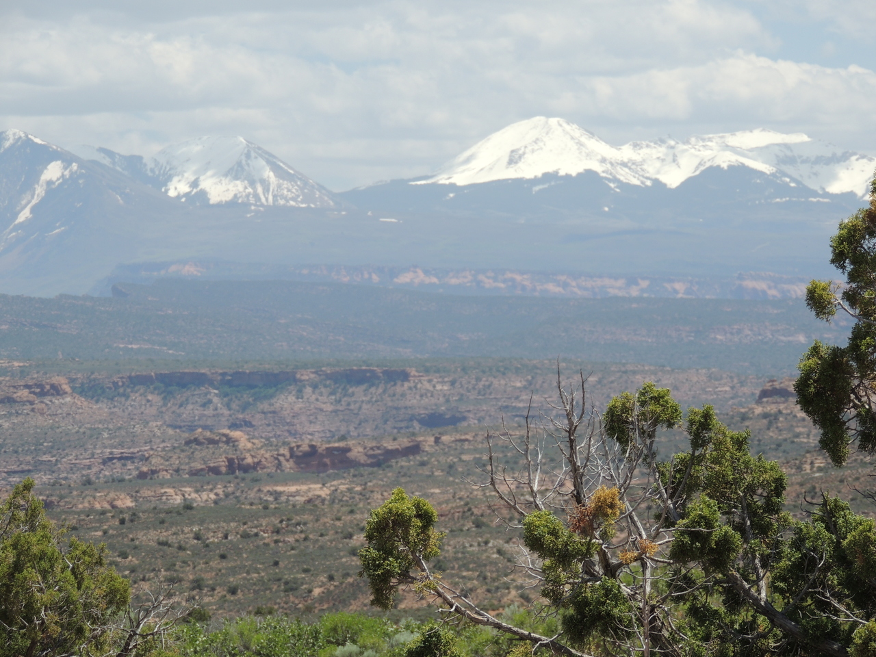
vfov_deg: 6.6
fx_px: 5694
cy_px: 328
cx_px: 438
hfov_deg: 8.8
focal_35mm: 225
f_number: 4.6
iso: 100
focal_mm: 40.1
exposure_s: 1/640
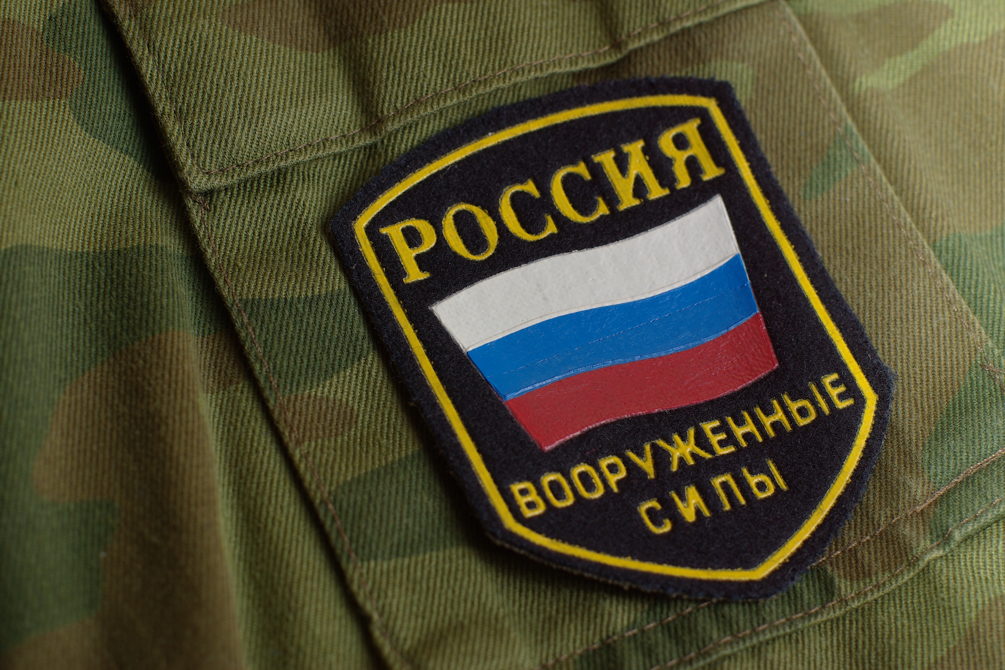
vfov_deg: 17.9
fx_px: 2122
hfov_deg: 26.6
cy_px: 334
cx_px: 508
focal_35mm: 76
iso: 100
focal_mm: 50
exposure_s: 1/180
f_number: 5.6
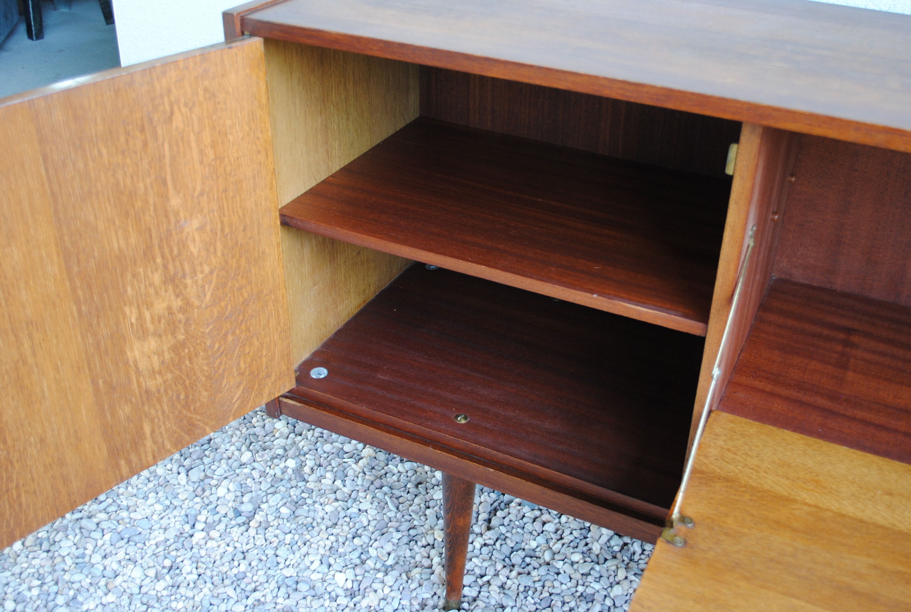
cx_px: 456
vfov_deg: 37.0
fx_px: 913
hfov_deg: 53.0
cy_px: 306
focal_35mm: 36
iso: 360
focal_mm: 24
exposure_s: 1/30
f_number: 4
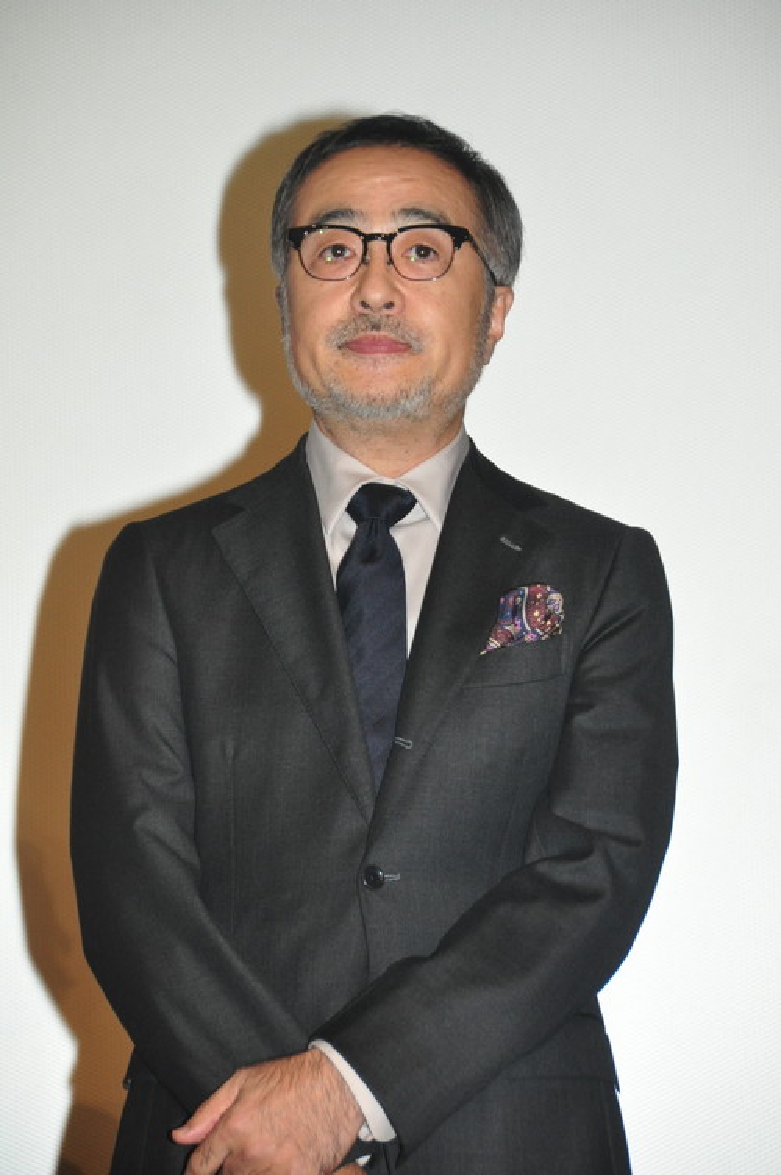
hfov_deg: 6.1
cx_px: 390
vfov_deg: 9.2
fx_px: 7342
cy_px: 588
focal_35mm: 225
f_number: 5.6
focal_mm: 150
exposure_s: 1/160
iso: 800
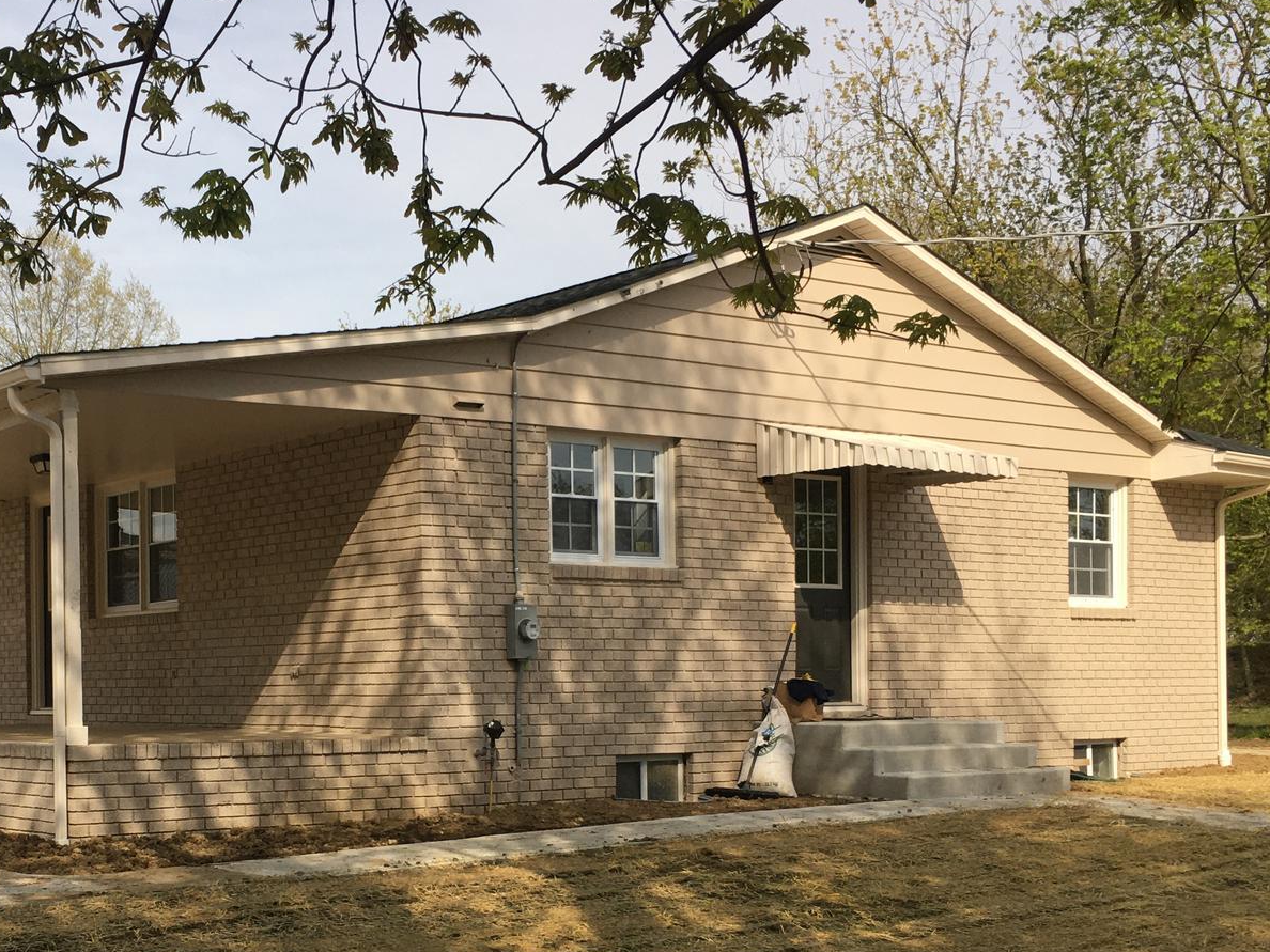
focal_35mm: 50
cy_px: 687
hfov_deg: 37.4
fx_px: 1834
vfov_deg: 28.8
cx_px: 347
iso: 32
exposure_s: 1/1789
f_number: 2.2
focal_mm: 4.15
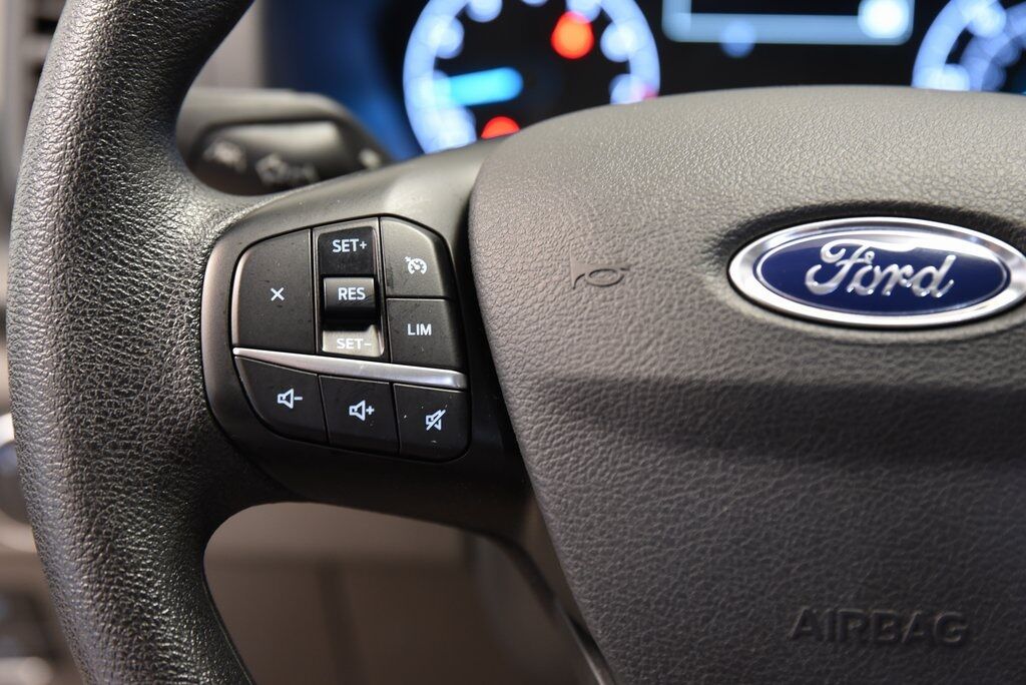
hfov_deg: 32.4
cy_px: 342
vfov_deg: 21.9
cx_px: 513
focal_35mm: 62
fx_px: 1768
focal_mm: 62
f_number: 4
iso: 1600
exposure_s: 1/20
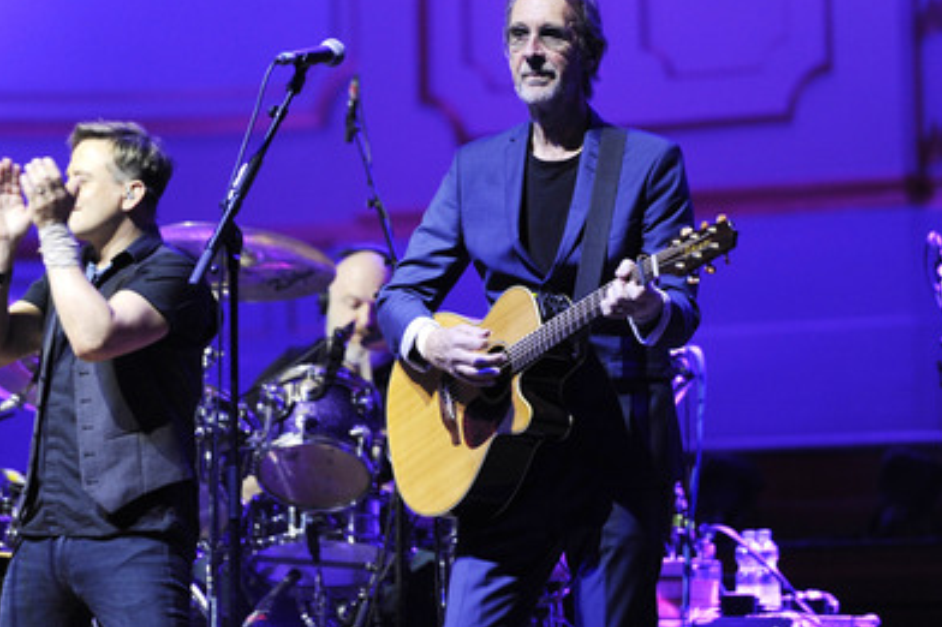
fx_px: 6016
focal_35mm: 230
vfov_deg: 6.0
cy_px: 271
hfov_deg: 9.0
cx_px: 453
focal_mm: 200
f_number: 2.8
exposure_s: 1/160
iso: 1600
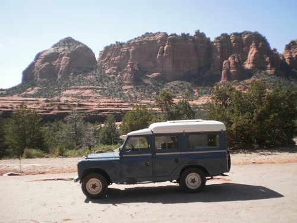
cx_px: 148
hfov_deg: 51.4
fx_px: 309
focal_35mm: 36
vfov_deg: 39.7
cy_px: 112
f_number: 3.1
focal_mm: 6.3
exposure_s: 1/800
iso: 100
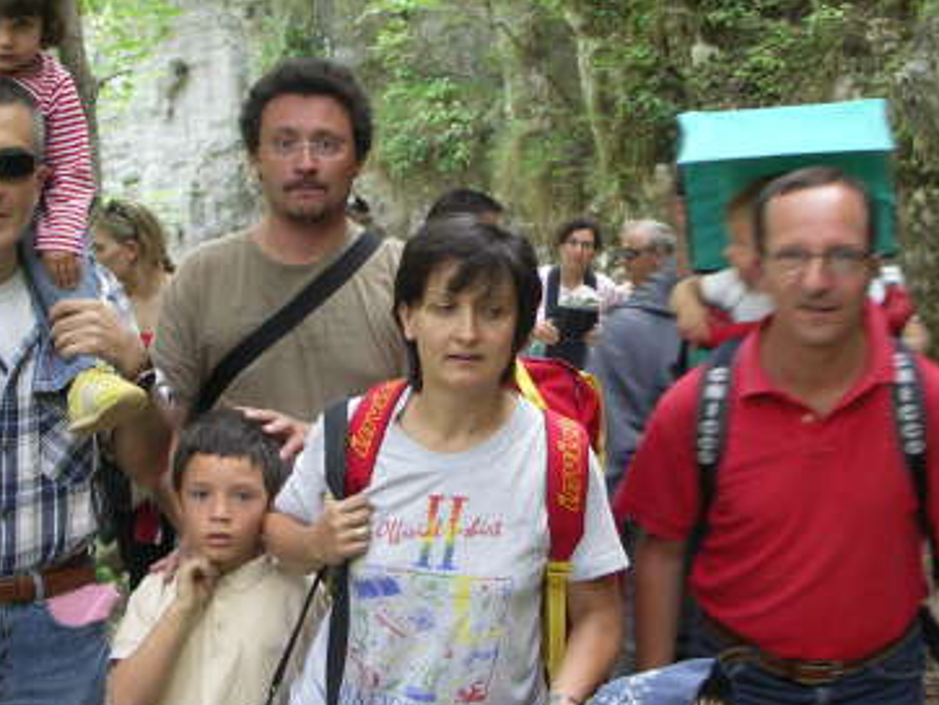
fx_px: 2226
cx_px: 470
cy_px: 306
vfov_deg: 18.0
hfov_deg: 23.8
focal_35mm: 82
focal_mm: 15
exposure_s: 1/30
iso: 200
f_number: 3.2
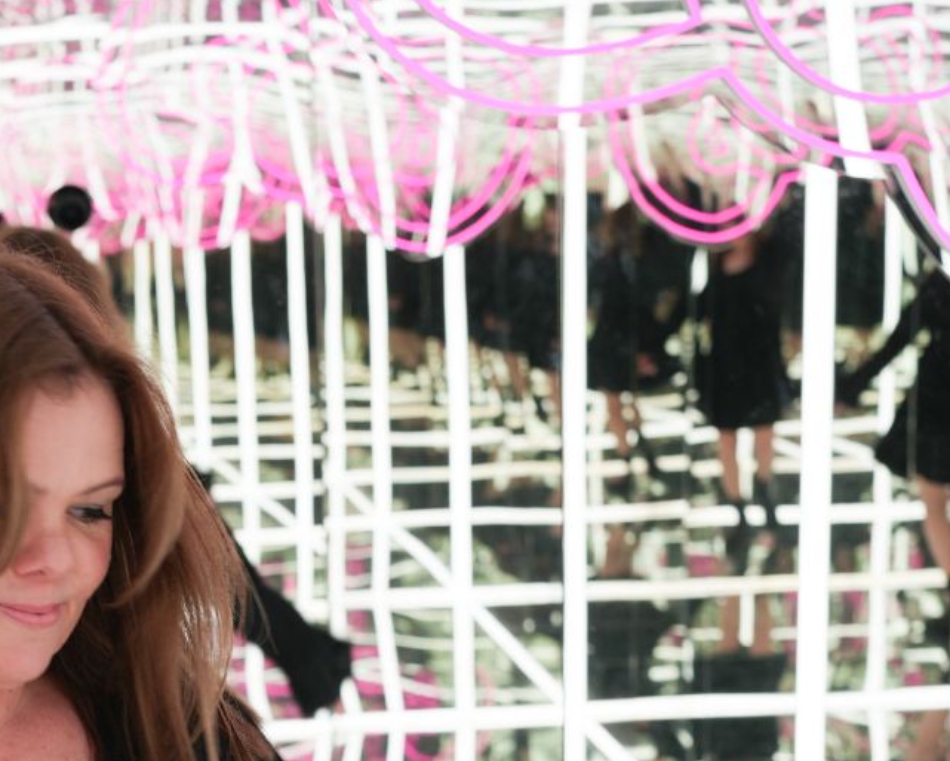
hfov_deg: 18.0
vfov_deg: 13.9
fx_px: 2953
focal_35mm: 105
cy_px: 1110
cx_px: 103
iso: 125
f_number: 4
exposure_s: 1/160
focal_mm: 35
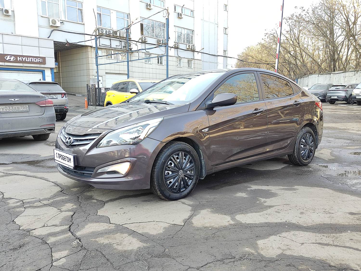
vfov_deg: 48.2
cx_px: 180
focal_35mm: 29
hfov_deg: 61.7
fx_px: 302
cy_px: 136
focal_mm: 4.71
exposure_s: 1/100
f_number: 1.79
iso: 56
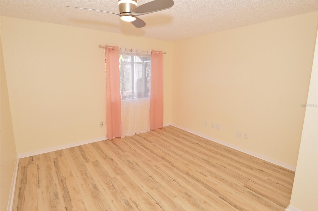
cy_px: 106
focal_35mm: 18
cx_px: 159
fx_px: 159
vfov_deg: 67.3
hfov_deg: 90.1
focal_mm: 12
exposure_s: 1/60
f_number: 9
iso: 400
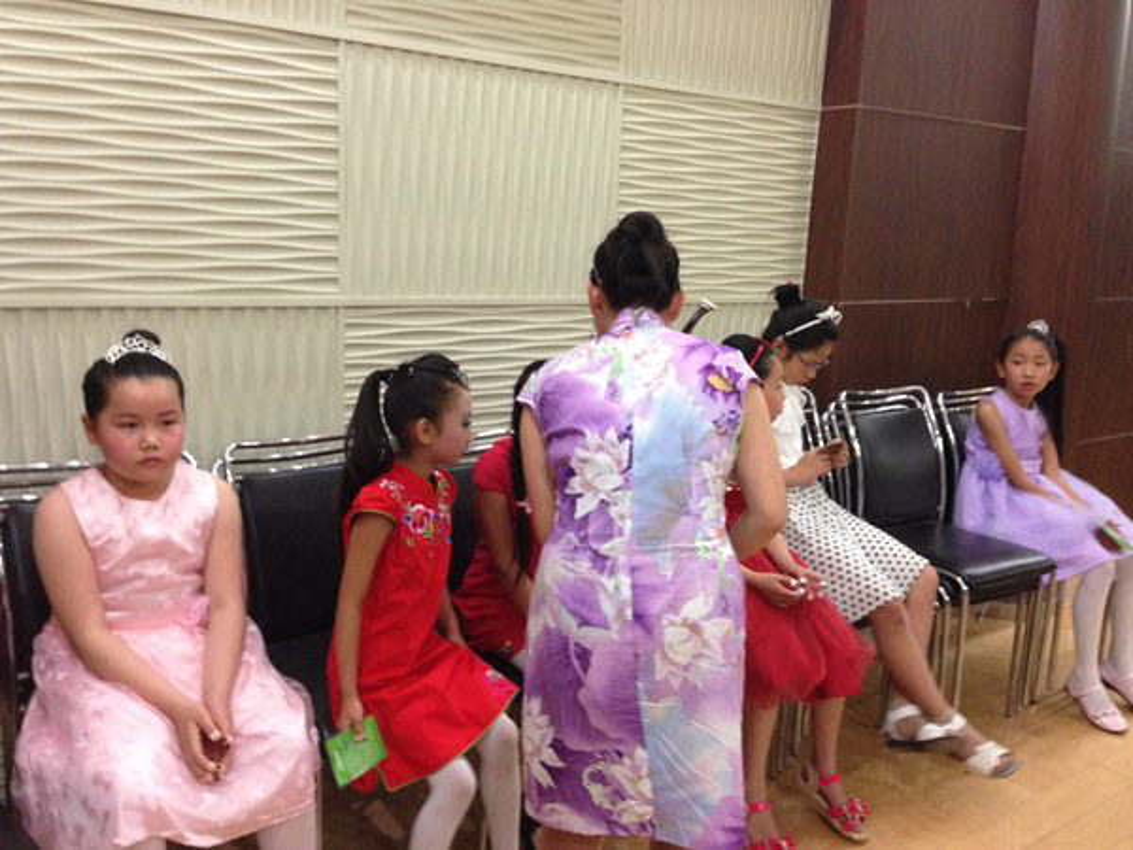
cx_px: 566
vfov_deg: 42.9
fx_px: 1080
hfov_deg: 55.4
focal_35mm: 33
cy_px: 425
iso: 250
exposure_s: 1/20
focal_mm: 4.13
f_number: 2.4
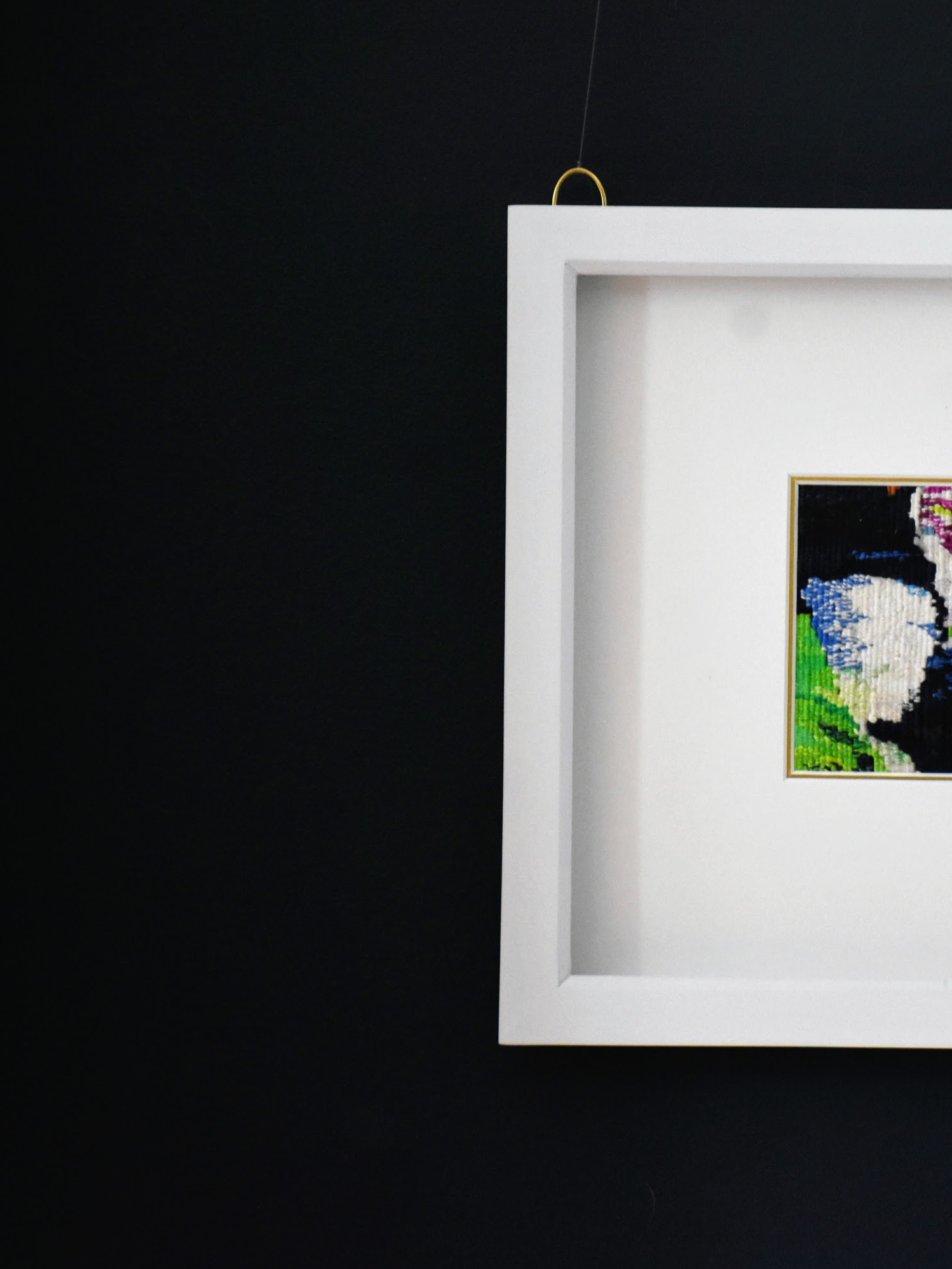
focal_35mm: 173
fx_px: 6343
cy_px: 634
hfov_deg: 8.6
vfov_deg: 11.4
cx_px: 801
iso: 2800
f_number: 5.3
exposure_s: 1/60
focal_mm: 80
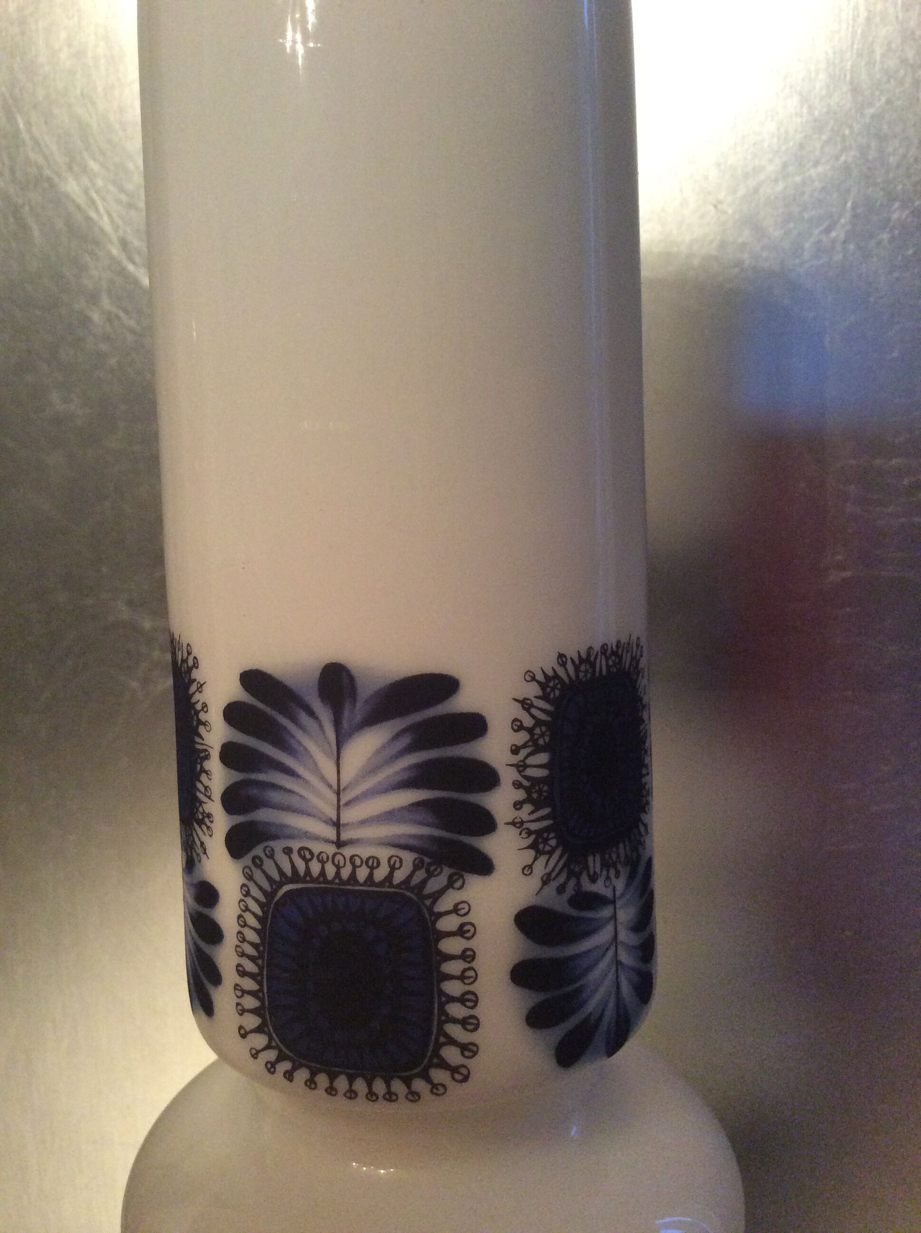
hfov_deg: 44.1
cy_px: 616
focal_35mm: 32
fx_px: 1138
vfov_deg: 56.9
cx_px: 460
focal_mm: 3.3
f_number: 2.4
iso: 250
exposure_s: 1/20
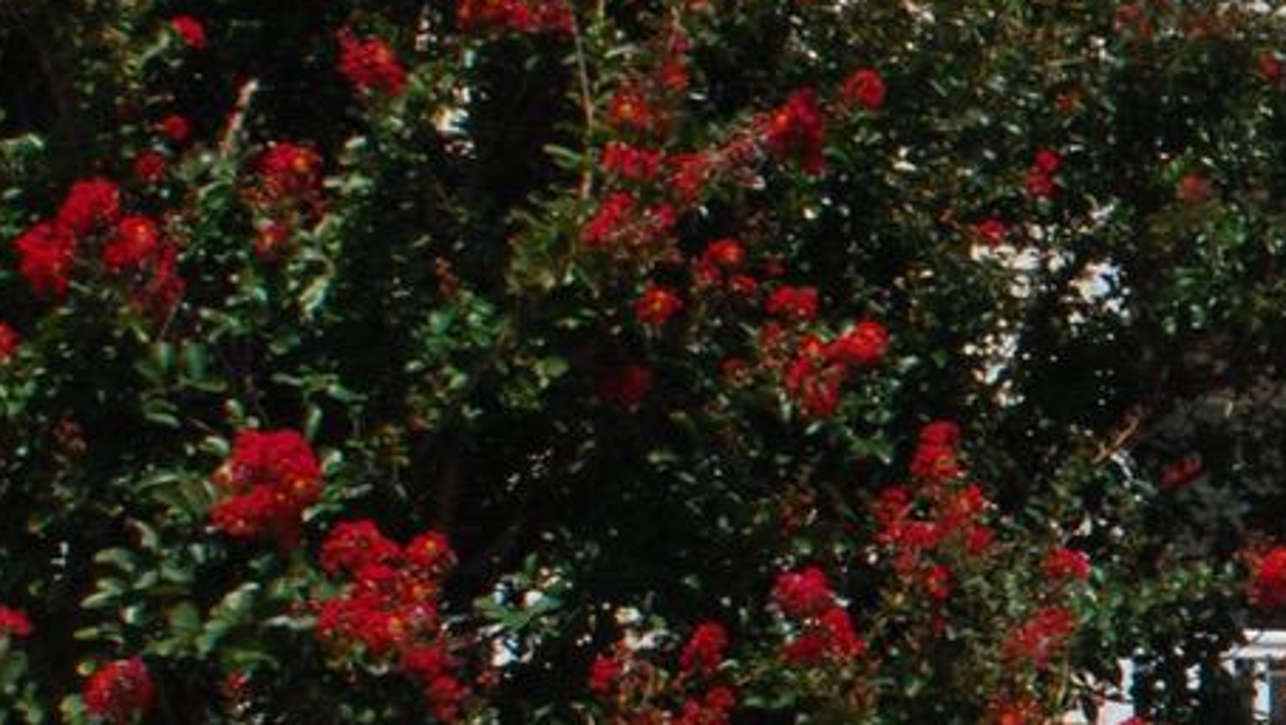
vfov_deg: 7.8
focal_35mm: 156
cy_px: 677
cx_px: 2204
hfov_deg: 12.7
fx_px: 5323
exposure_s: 1/200
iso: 400
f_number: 18
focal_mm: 22
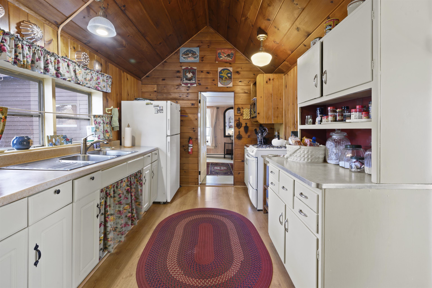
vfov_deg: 73.7
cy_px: 144
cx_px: 216
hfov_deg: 96.8
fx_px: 192
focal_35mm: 16
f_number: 11
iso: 100
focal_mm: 16
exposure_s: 4
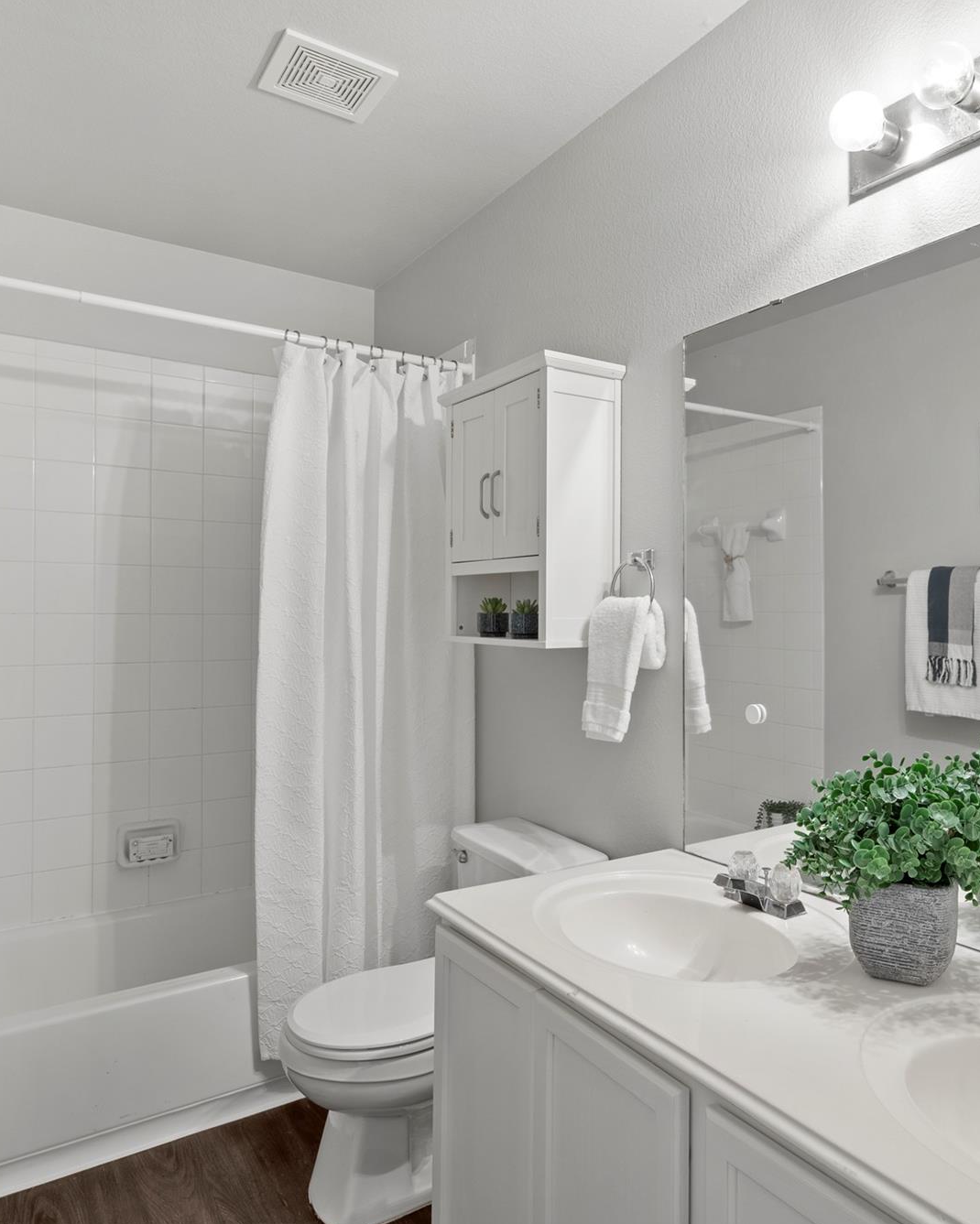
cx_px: 604
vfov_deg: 72.6
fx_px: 834
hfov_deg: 60.2
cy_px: 609
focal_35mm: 23
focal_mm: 16
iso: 250
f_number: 8
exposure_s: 1/1.67
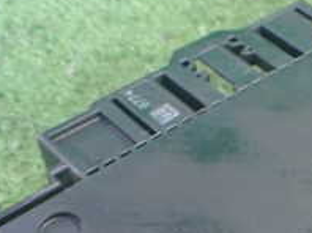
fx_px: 819
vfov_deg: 15.8
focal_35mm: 91
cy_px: 255
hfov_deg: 21.1
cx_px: 279
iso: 800
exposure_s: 1/30
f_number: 2.3
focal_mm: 5.4
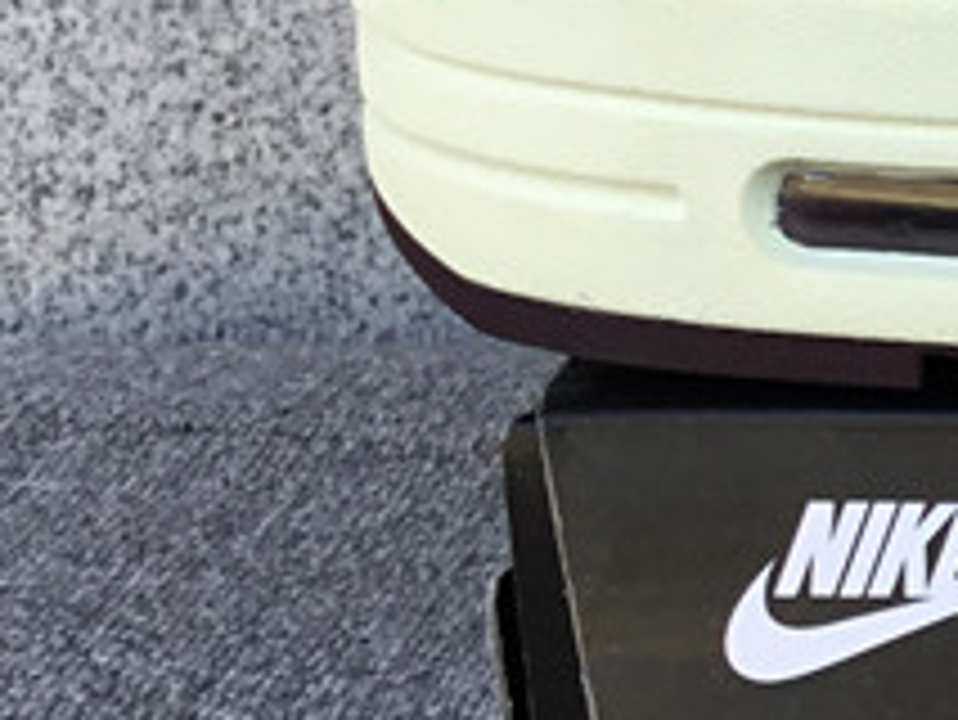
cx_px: 1714
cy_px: 191
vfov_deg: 11.3
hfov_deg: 13.5
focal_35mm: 131
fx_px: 3627
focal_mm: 3.3
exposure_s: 1/115
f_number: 2.4
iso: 25
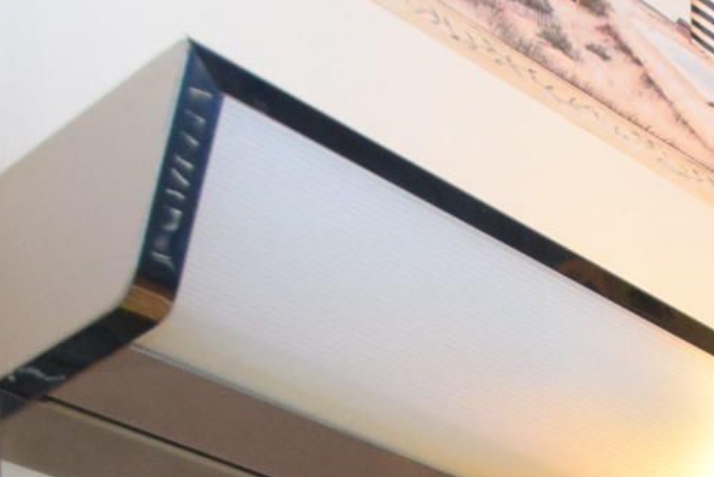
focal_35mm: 89
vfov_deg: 10.9
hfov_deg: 18.2
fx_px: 1767
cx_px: 1272
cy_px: 1381
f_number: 5
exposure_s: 1/100
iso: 800
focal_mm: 10
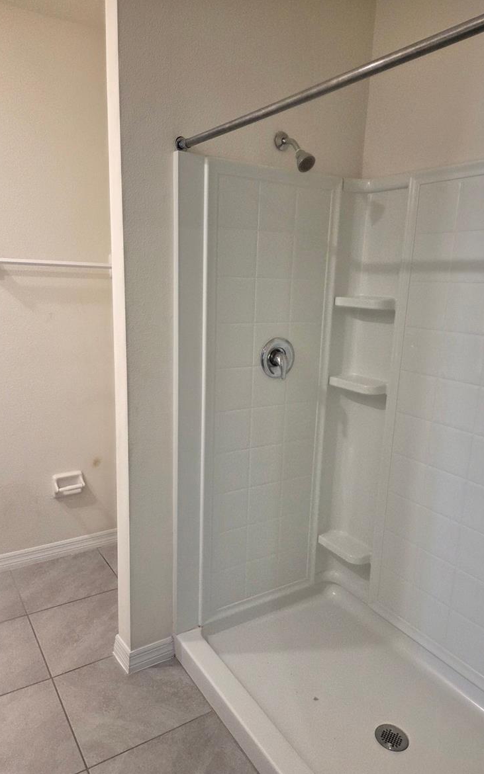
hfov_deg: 49.3
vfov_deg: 72.5
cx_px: 248
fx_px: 528
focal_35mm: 25
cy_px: 394
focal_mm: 5.4
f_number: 1.8
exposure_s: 1/120
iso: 250
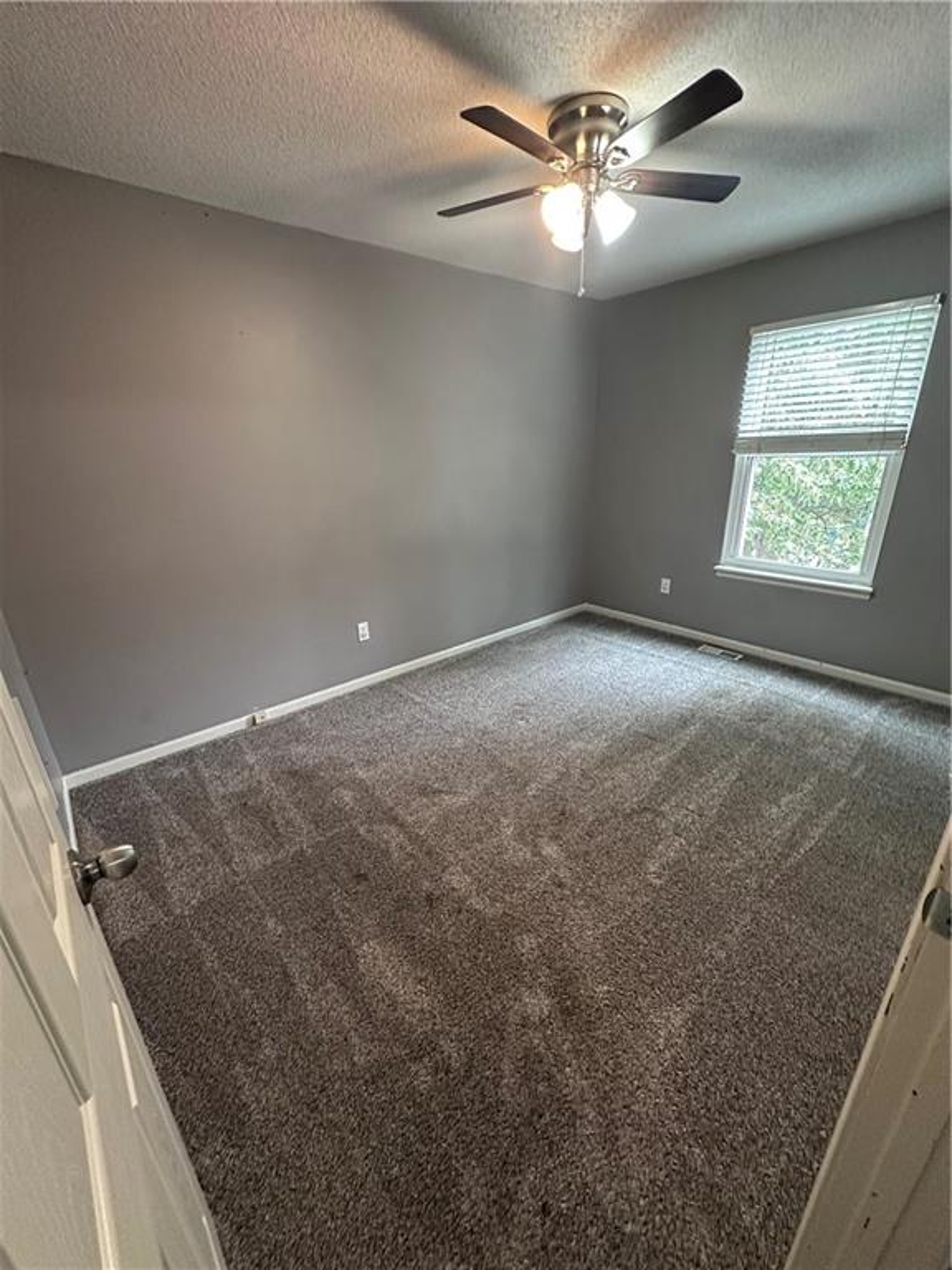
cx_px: 476
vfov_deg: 102.1
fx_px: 513
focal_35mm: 14
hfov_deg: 85.7
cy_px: 635
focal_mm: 2.22
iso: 500
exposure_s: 1/60
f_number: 2.2
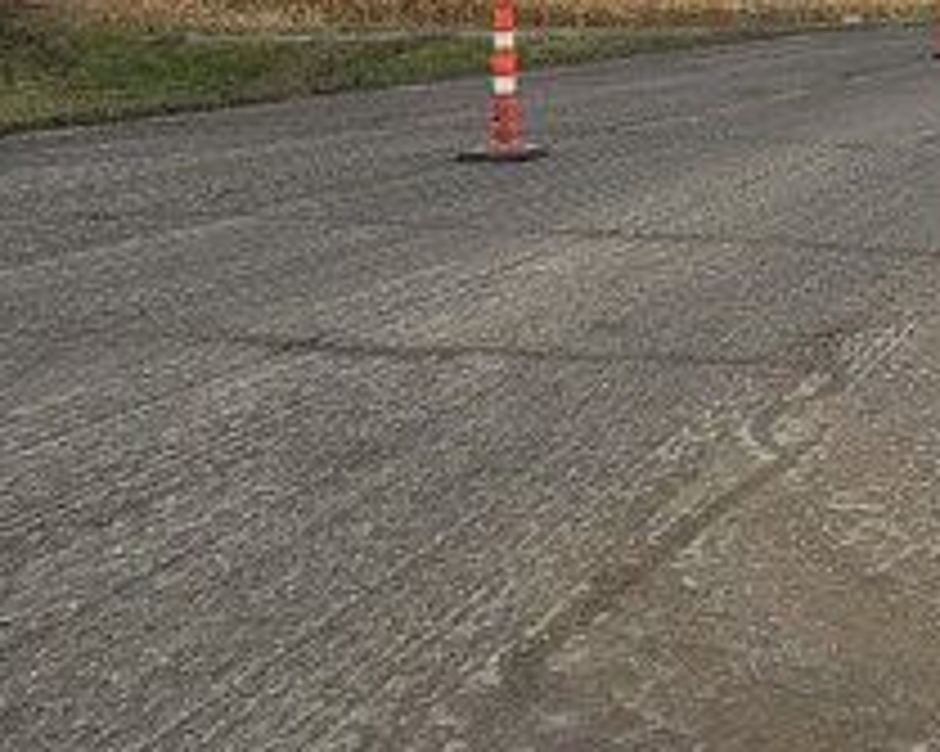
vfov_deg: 21.5
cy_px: -32
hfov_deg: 26.4
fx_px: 1891
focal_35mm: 68
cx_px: 953
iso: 50
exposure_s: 1/3968
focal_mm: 5.7
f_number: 1.5
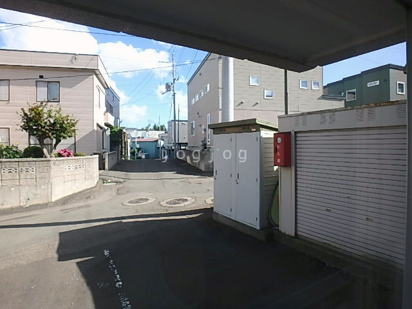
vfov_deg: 63.4
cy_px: 154
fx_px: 250
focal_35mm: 21
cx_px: 206
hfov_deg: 79.0
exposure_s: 1/500
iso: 125
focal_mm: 3.7
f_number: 3.5
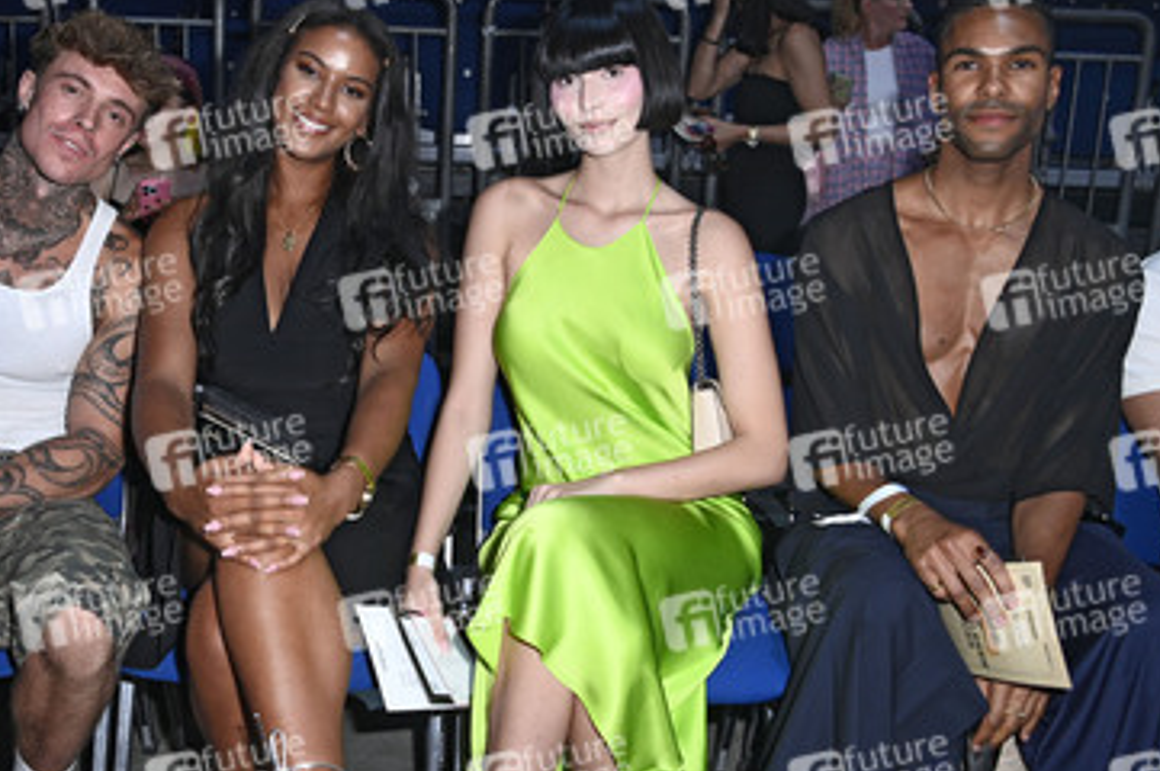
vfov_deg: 33.3
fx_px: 1288
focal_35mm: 40
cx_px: 464
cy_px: 373
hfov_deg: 48.2
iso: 1000
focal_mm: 32
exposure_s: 1/125
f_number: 5
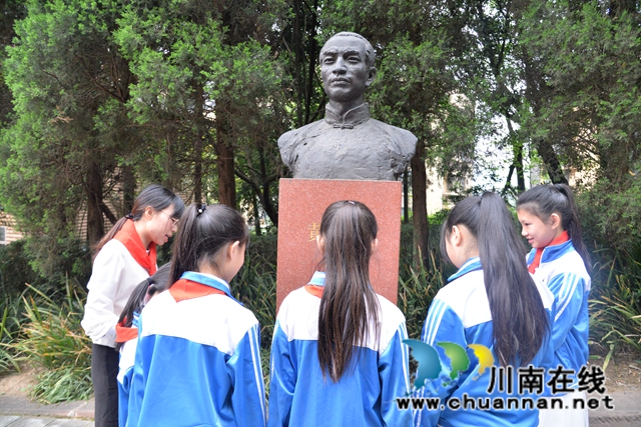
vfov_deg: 53.2
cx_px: 320
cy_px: 214
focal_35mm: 24
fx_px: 427
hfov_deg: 73.7
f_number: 5
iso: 4000
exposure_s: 1/320
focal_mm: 24
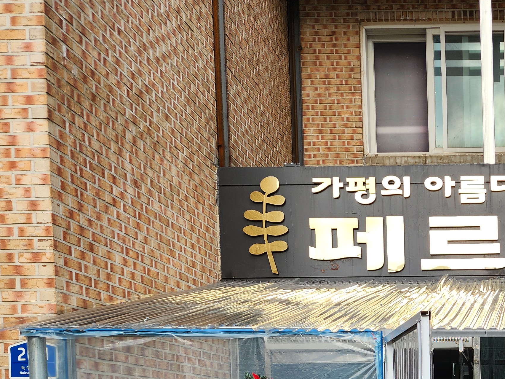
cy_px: 437
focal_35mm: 54
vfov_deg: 24.8
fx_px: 788
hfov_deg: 32.7
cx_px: 503
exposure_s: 1/305
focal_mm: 6.4
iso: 12
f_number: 1.8
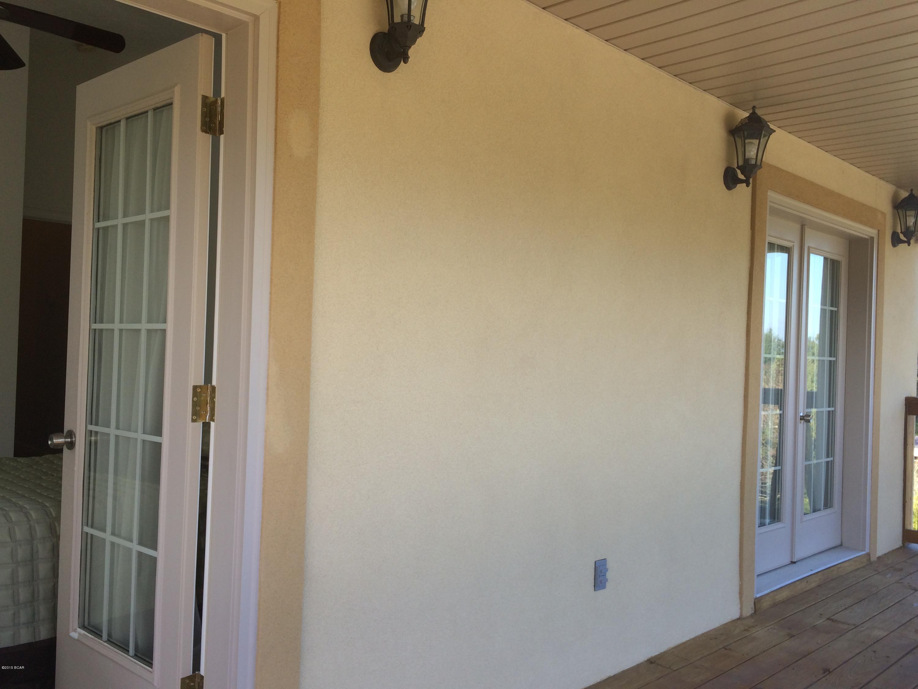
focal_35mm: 29
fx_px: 769
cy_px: 344
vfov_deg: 48.2
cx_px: 459
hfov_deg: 61.7
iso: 32
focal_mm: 4.15
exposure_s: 1/244
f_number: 2.2
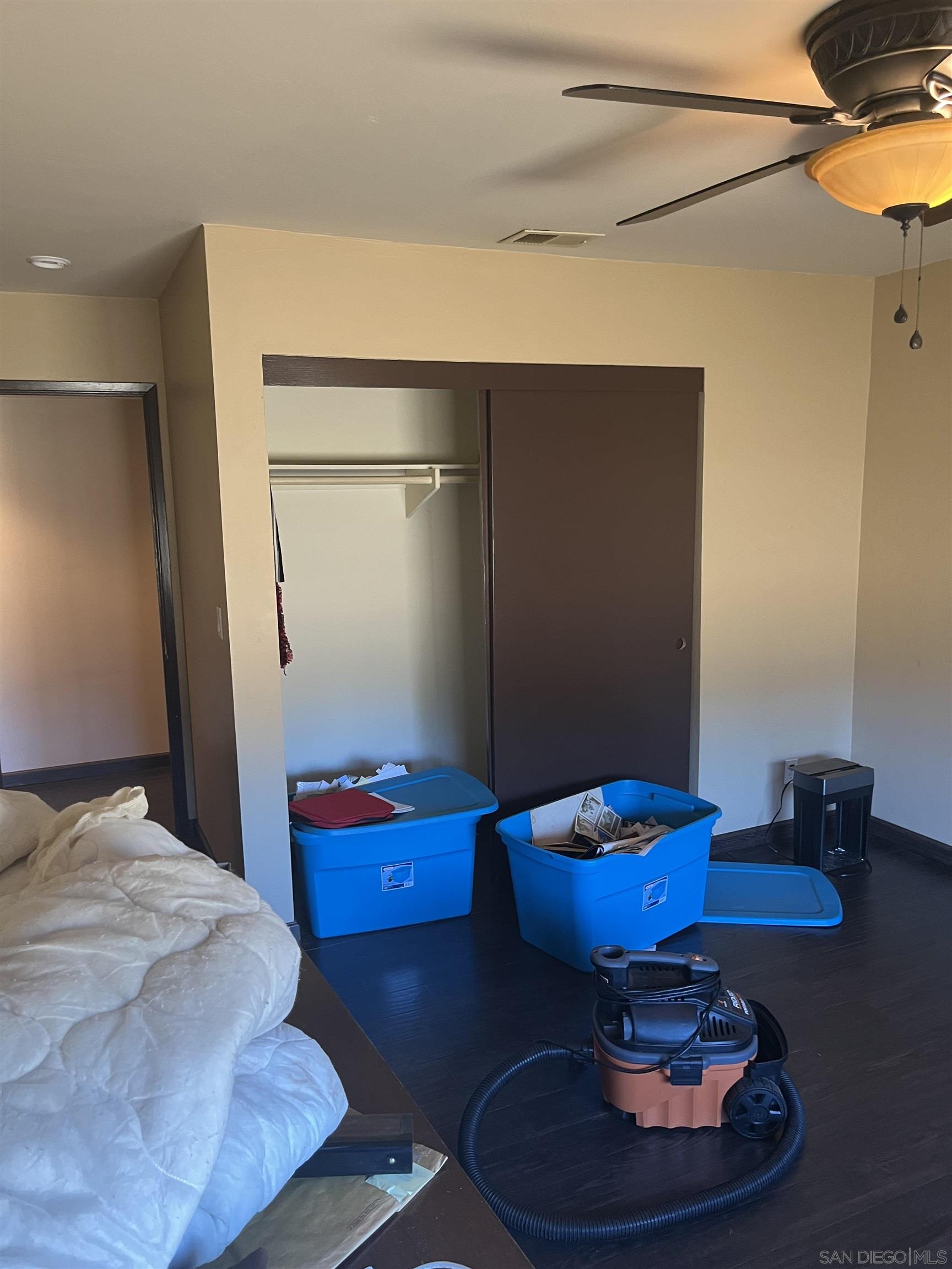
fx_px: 953
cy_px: 634
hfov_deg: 53.1
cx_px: 476
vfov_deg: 67.3
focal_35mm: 26
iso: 200
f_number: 1.6
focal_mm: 5.1
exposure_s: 1/60
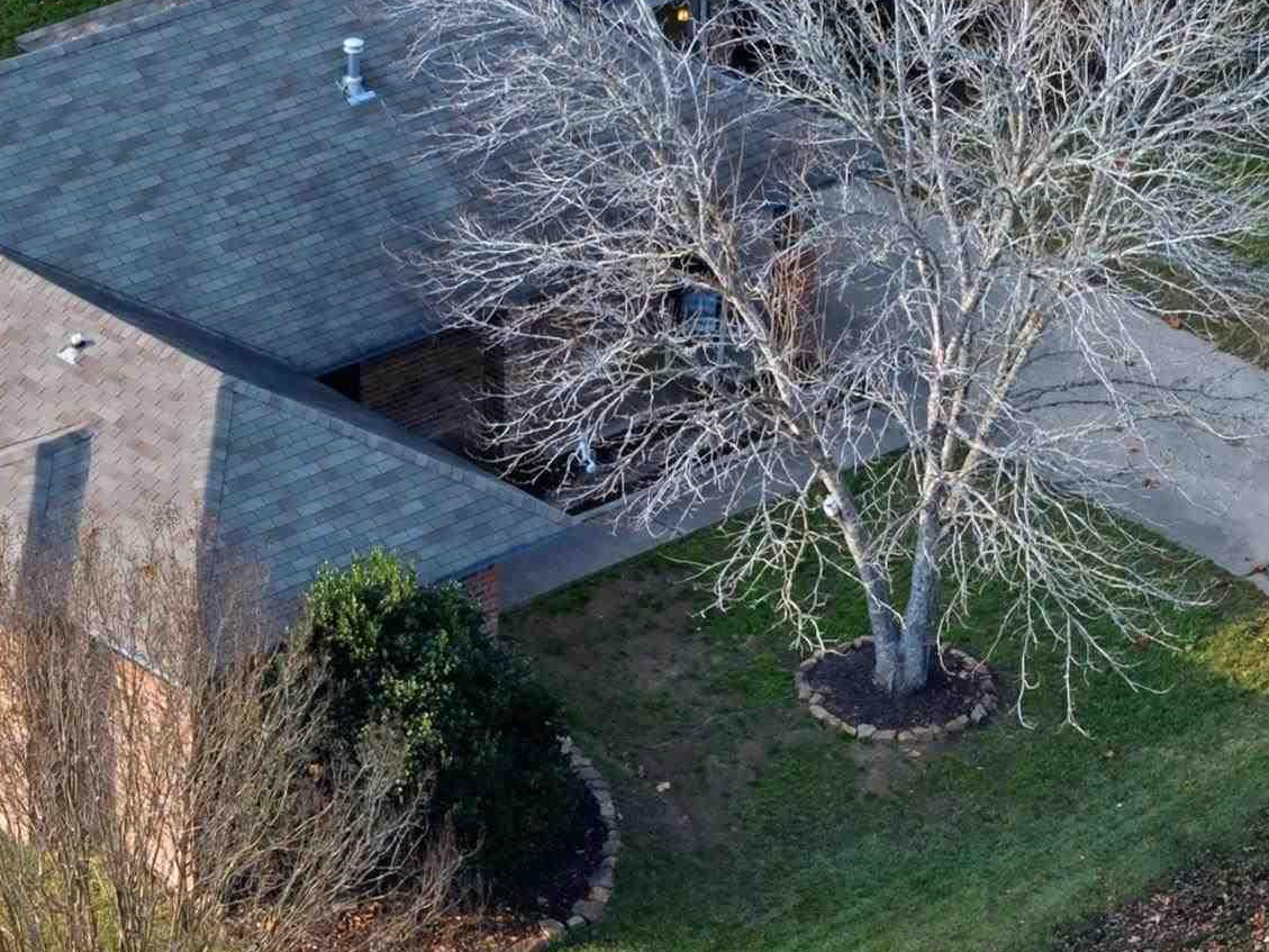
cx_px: 346
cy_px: 371
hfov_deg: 10.6
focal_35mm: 186
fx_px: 6819
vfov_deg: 8.0
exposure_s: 1/200
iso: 100
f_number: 2.8
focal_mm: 19.4
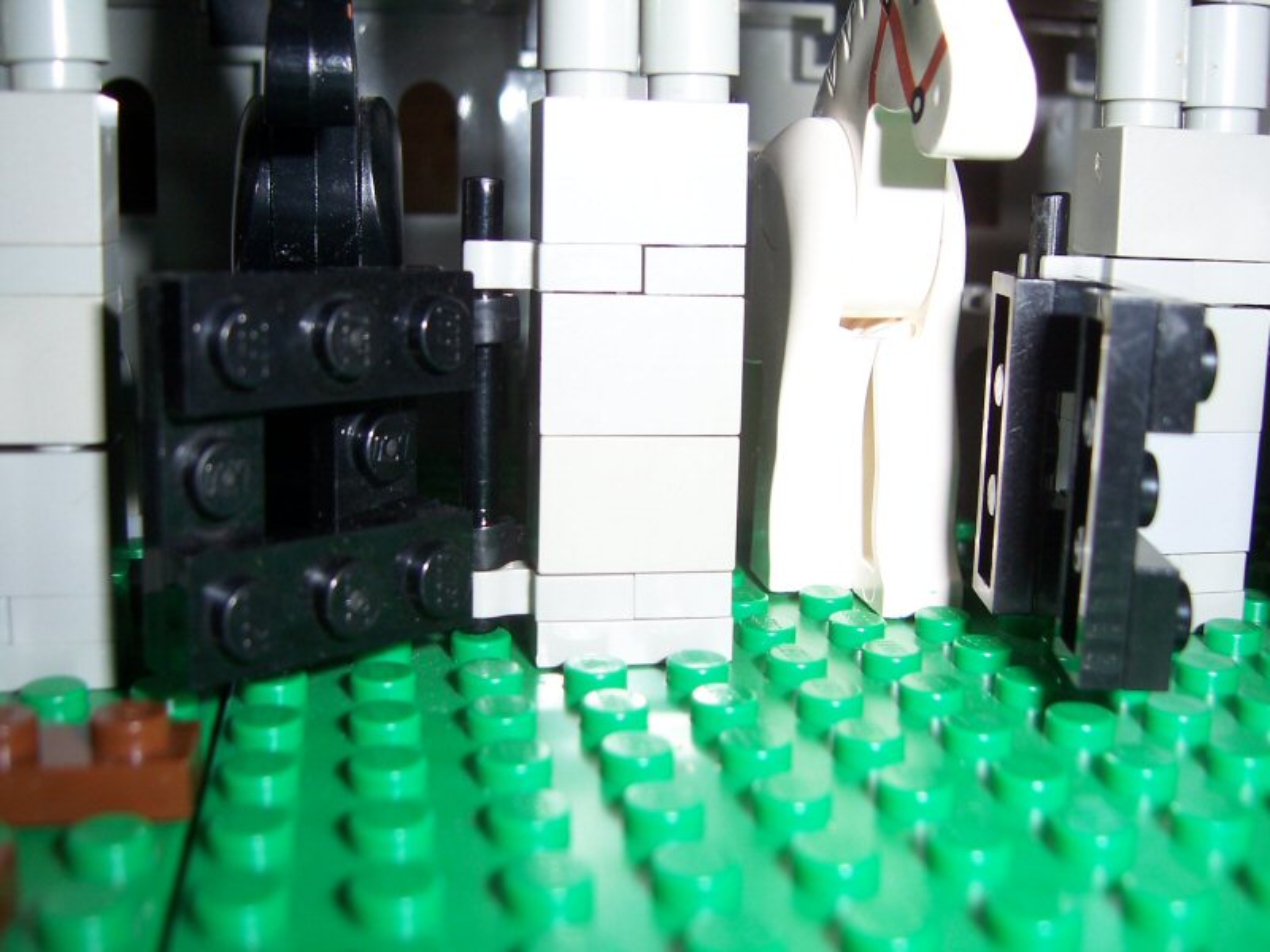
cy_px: 476
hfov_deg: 51.4
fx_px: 1321
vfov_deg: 39.7
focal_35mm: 36
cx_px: 635
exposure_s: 1/60
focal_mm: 6
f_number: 3
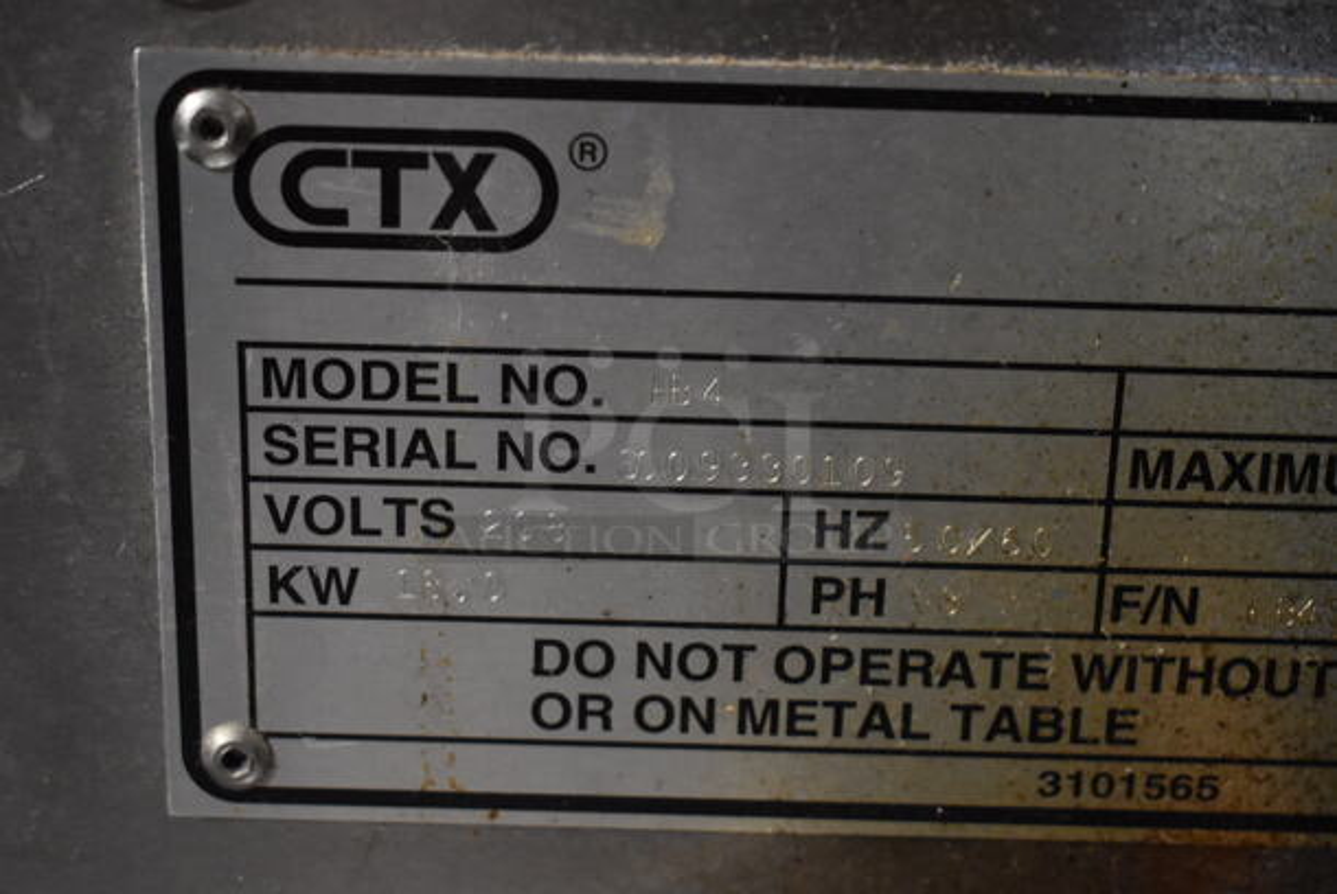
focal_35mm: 60
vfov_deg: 22.7
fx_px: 2230
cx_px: 668
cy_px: 447
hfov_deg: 33.4
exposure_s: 1/30
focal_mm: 40
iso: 3200
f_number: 4.8
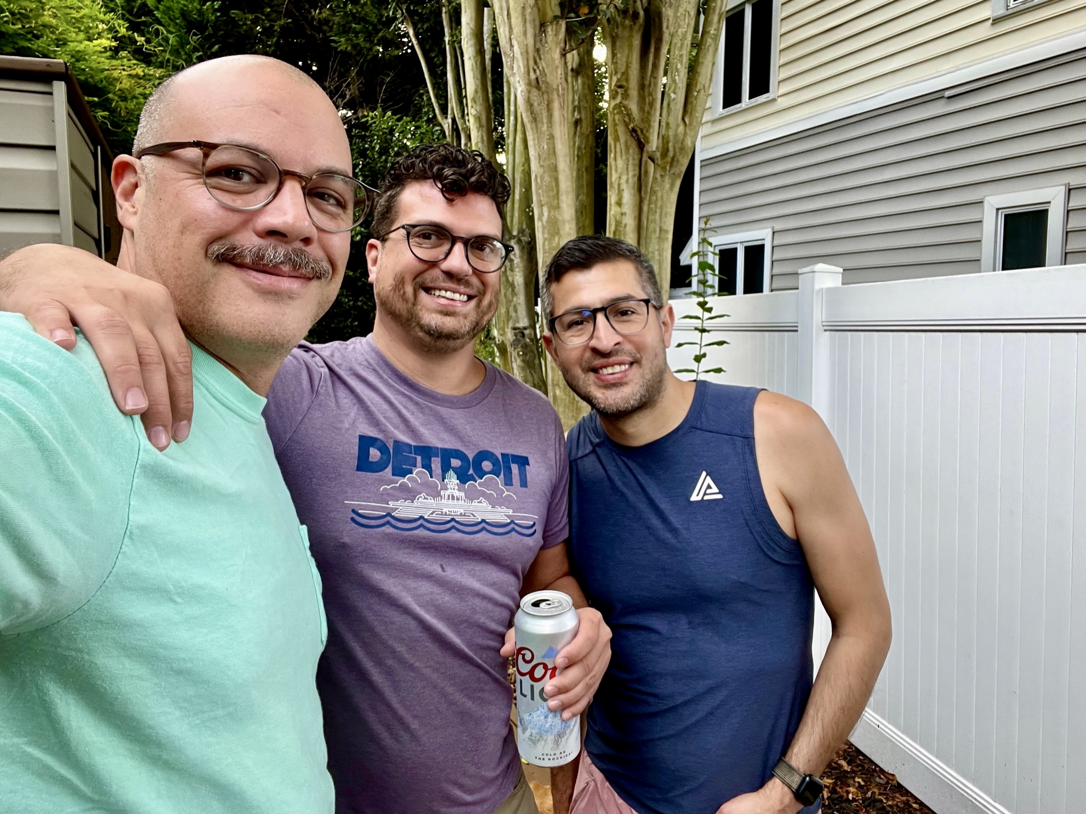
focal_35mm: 23
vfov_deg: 58.9
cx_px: 543
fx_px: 721
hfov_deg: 73.9
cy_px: 407
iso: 100
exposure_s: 1/82
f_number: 2.2
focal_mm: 2.71
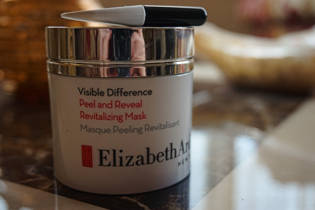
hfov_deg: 46.9
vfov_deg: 32.2
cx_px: 159
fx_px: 363
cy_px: 105
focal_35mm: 42
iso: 160
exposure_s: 1/60
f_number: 4.5
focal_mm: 27
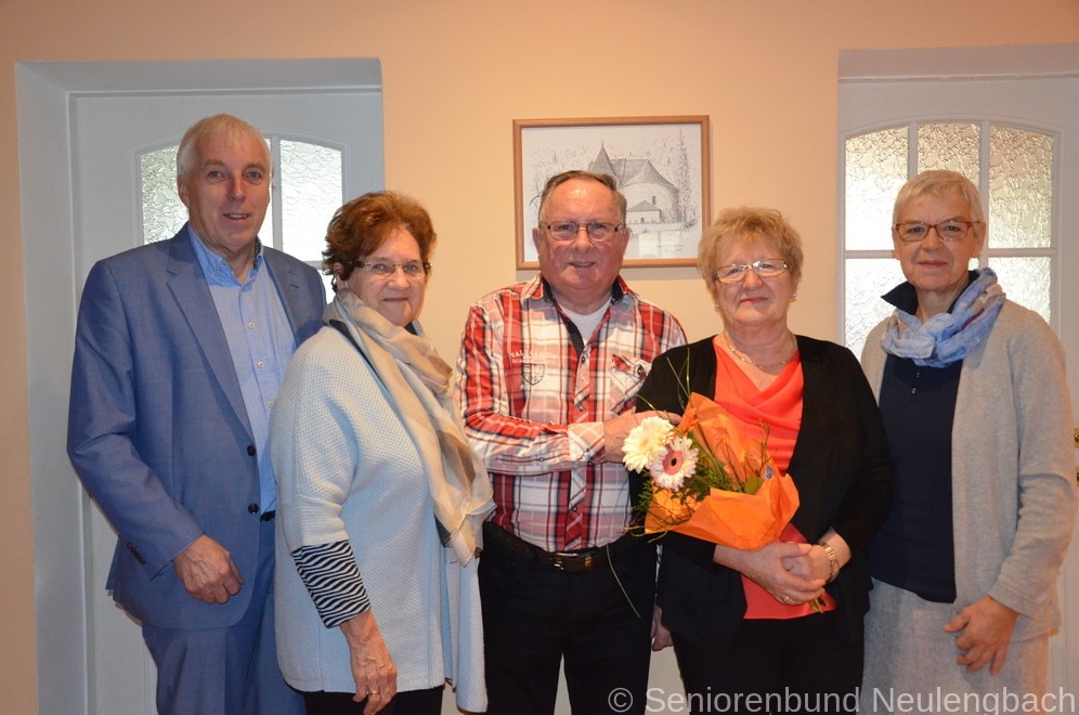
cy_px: 363
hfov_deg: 52.0
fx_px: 1107
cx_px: 533
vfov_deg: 35.8
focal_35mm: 37
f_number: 3.8
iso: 3200
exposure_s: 1/60
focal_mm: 24
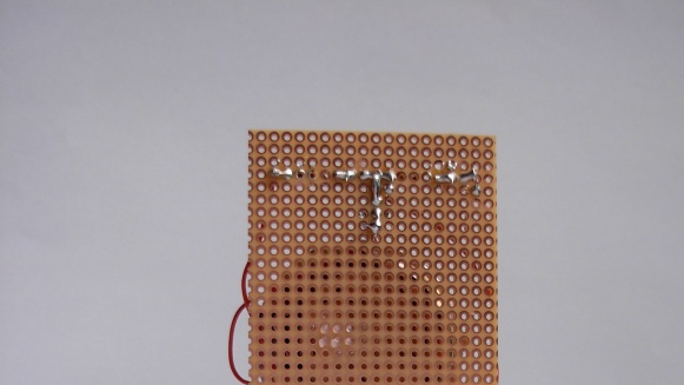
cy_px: 462
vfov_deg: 19.8
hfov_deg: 36.6
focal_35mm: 57
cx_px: 351
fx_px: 1034
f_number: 2.9
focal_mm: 6.3
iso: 79
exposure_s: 1/132
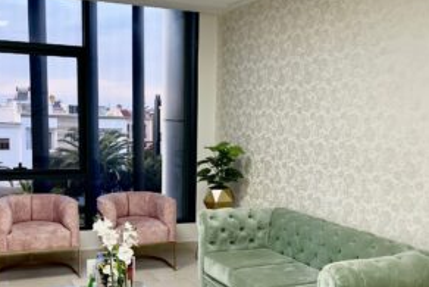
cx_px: 210
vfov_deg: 35.3
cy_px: 209
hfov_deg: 51.9
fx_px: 441
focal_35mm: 37
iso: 100
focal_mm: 5.7
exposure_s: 1/100
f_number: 1.5
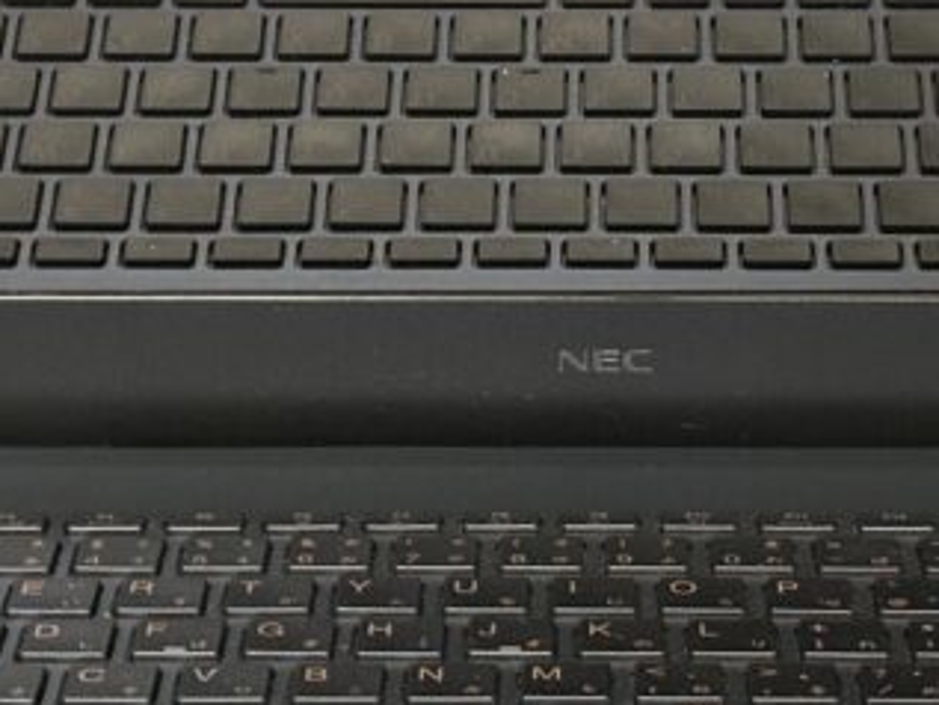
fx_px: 4206
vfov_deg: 9.6
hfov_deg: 12.7
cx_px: 610
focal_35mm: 155
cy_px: 201
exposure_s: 1/25
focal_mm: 6.86
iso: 640
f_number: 1.78
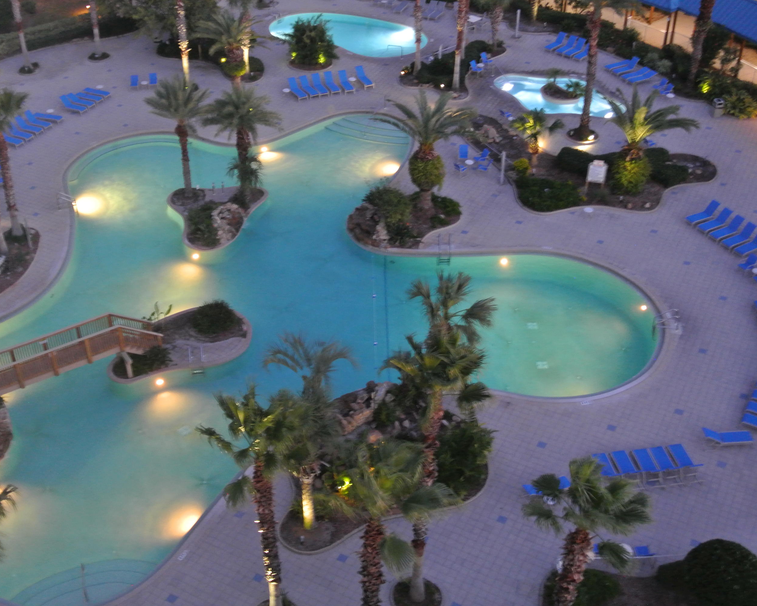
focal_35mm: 45
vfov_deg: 33.4
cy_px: 303
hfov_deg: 41.0
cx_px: 309
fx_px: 1008
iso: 800
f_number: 4.2
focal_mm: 15.1
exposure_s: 1/1.6
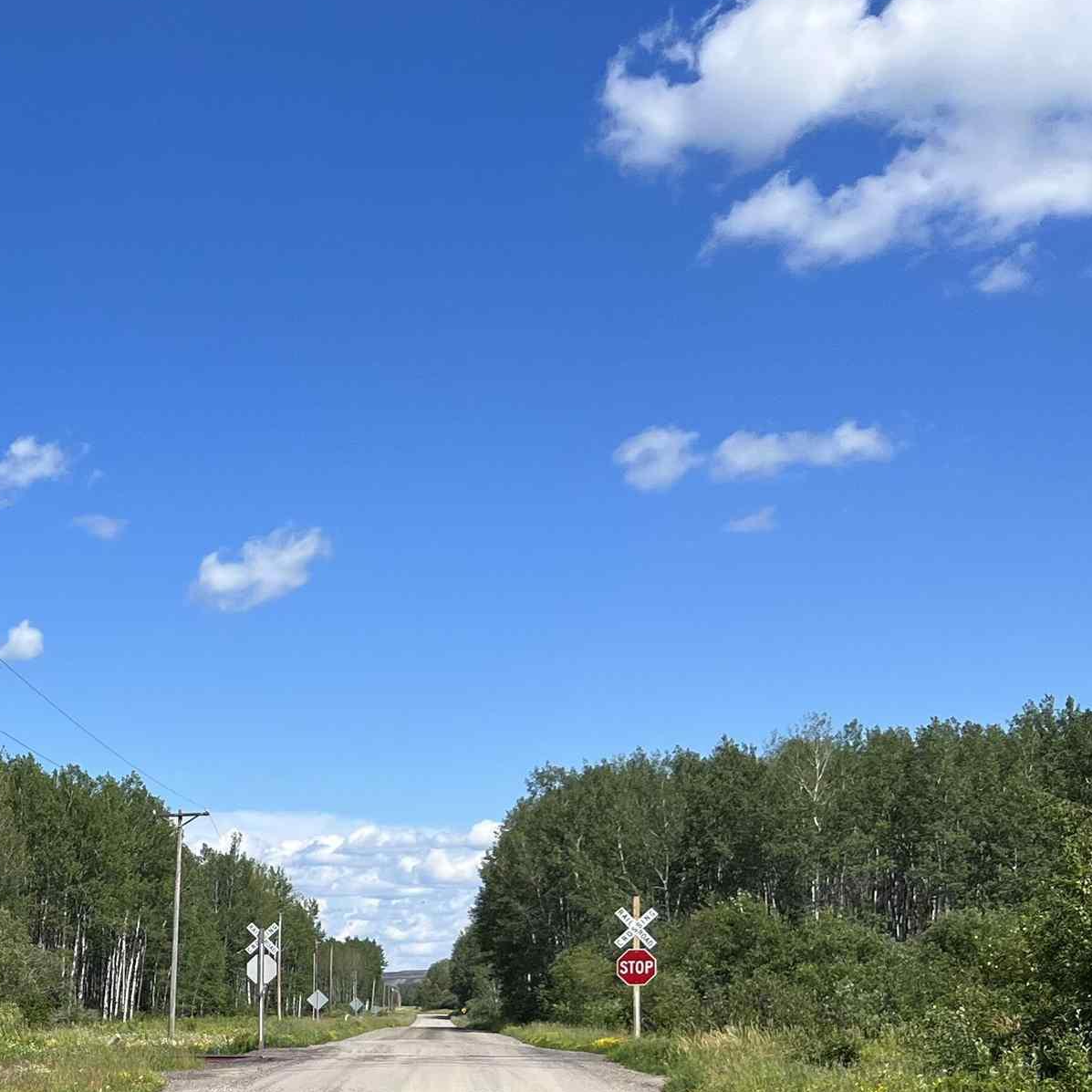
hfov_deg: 26.1
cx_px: -204
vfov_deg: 27.7
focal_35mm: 59
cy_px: 1037
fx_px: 2106
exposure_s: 1/4274
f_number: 1.5
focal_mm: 5.7
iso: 50
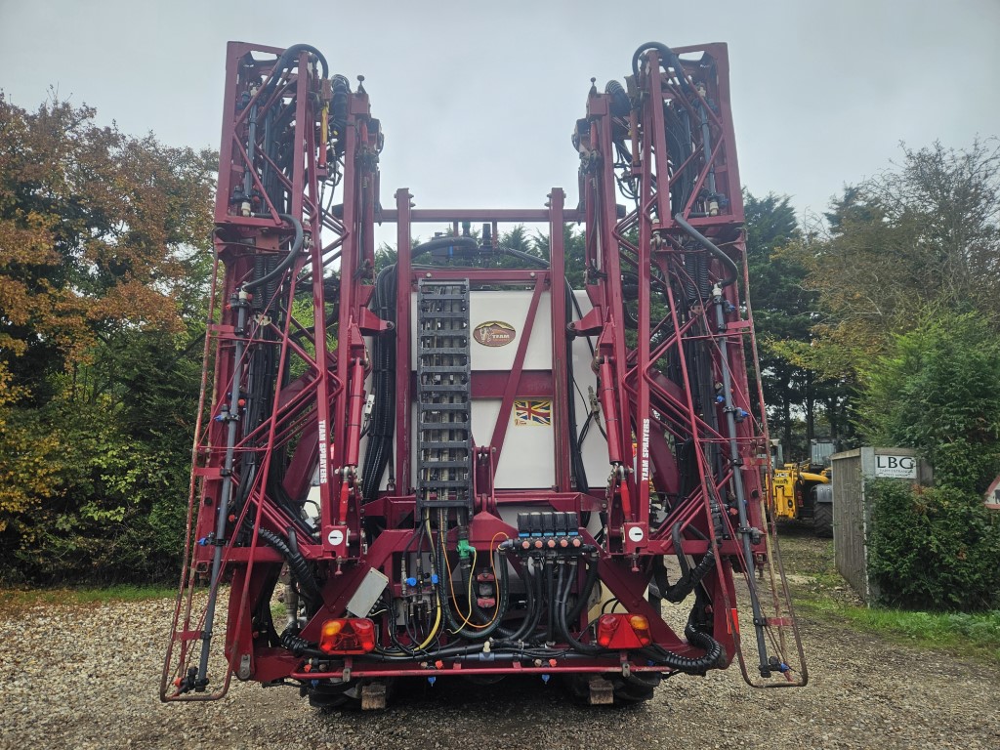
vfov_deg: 58.9
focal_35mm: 23
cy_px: 375
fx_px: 664
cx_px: 500
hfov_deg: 73.9
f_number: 1.8
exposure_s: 1/180
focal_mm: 5.4
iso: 40
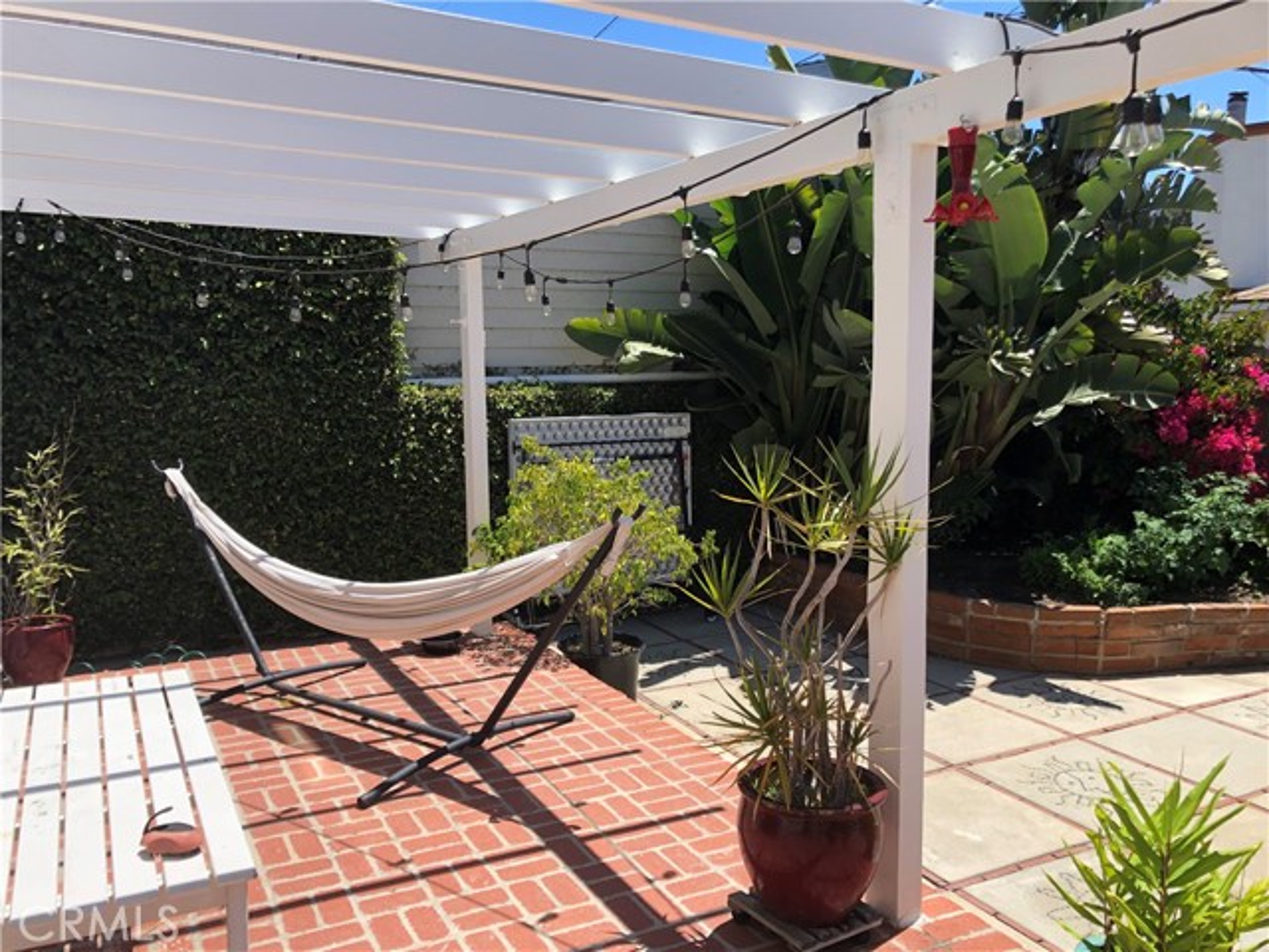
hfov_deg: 63.4
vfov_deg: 49.7
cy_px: 476
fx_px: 1026
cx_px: 634
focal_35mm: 28
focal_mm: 3.99
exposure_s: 1/1263
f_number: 1.8
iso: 20
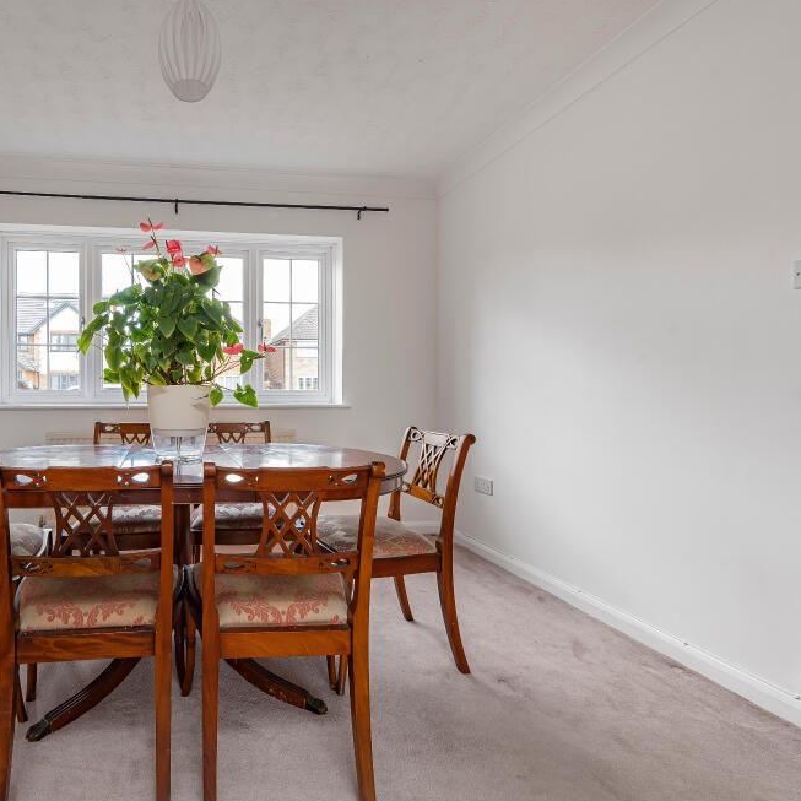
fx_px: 419
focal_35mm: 16
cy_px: 414
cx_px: 229
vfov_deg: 87.4
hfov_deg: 82.5
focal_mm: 12
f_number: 9
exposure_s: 1/15
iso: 320
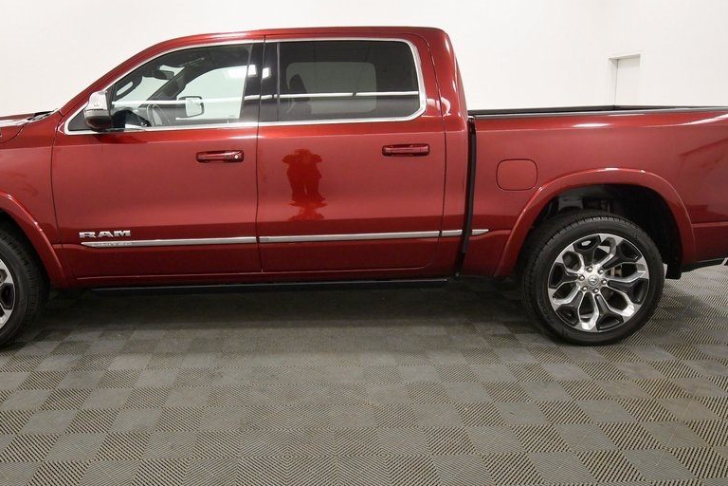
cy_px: 189
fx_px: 566
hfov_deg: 65.2
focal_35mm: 28
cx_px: 313
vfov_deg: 46.1
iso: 900
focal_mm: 14
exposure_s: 1/125
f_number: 5
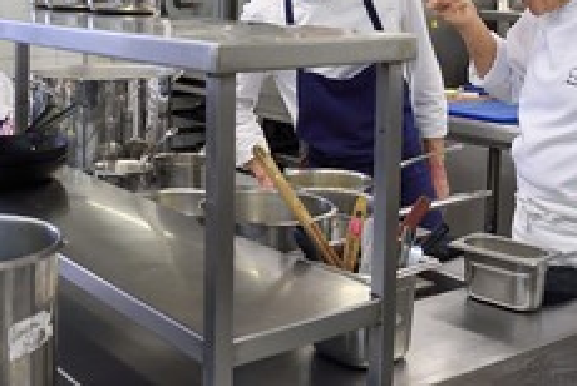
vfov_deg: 21.5
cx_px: 281
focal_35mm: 62
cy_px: 40
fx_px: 995
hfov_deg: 32.3
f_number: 6.3
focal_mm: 34
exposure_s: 1/80
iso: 1600
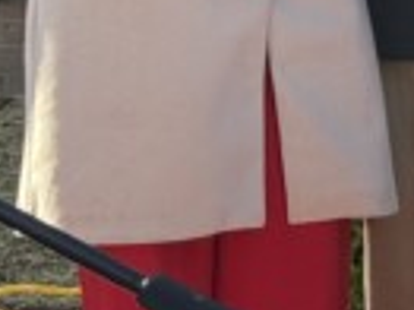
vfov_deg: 5.0
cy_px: -149
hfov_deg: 6.4
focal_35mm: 293
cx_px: 1097
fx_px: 3501
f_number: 1.78
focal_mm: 6.76
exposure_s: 1/987
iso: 100
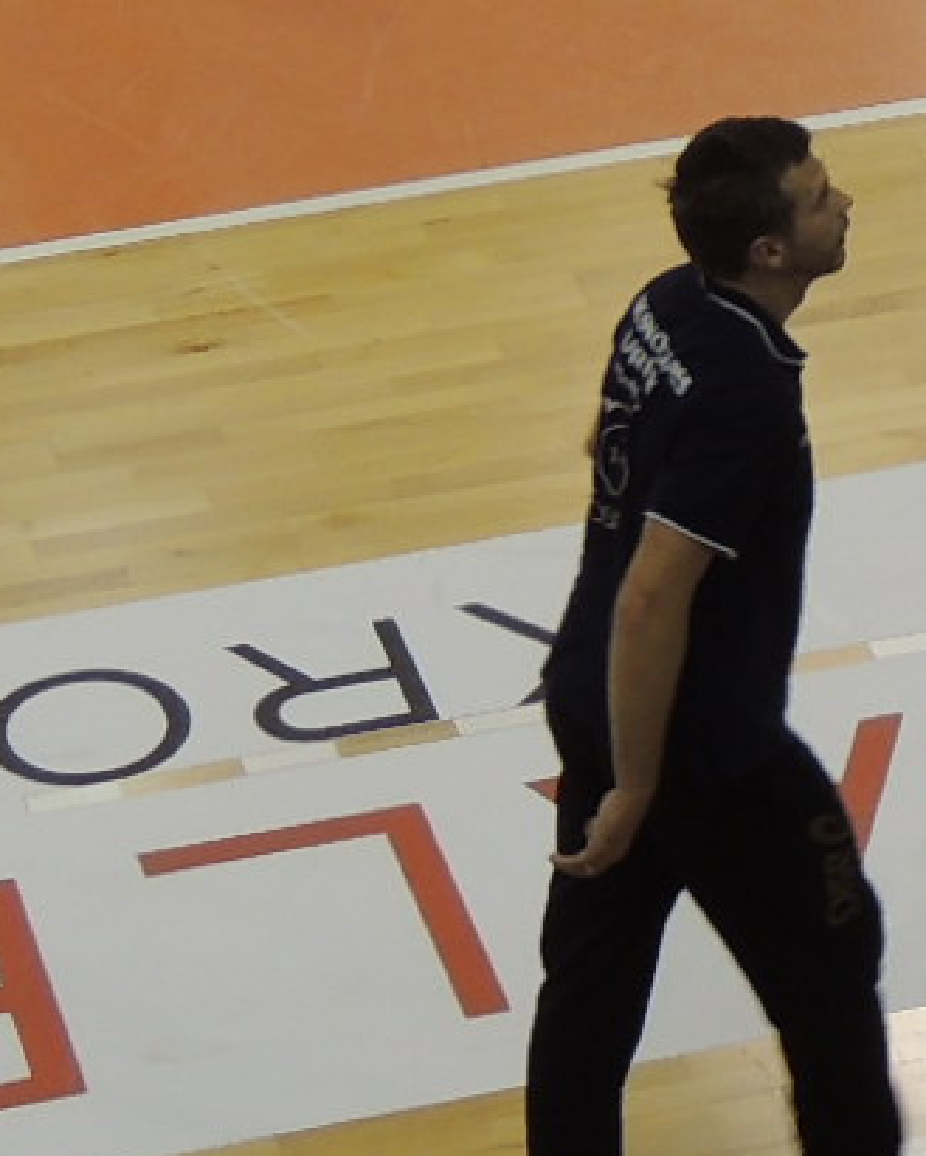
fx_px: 7397
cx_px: 1151
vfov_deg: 8.8
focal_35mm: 216
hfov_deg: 7.1
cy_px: -349
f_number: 3.3
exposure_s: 1/60
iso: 100
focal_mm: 7.1
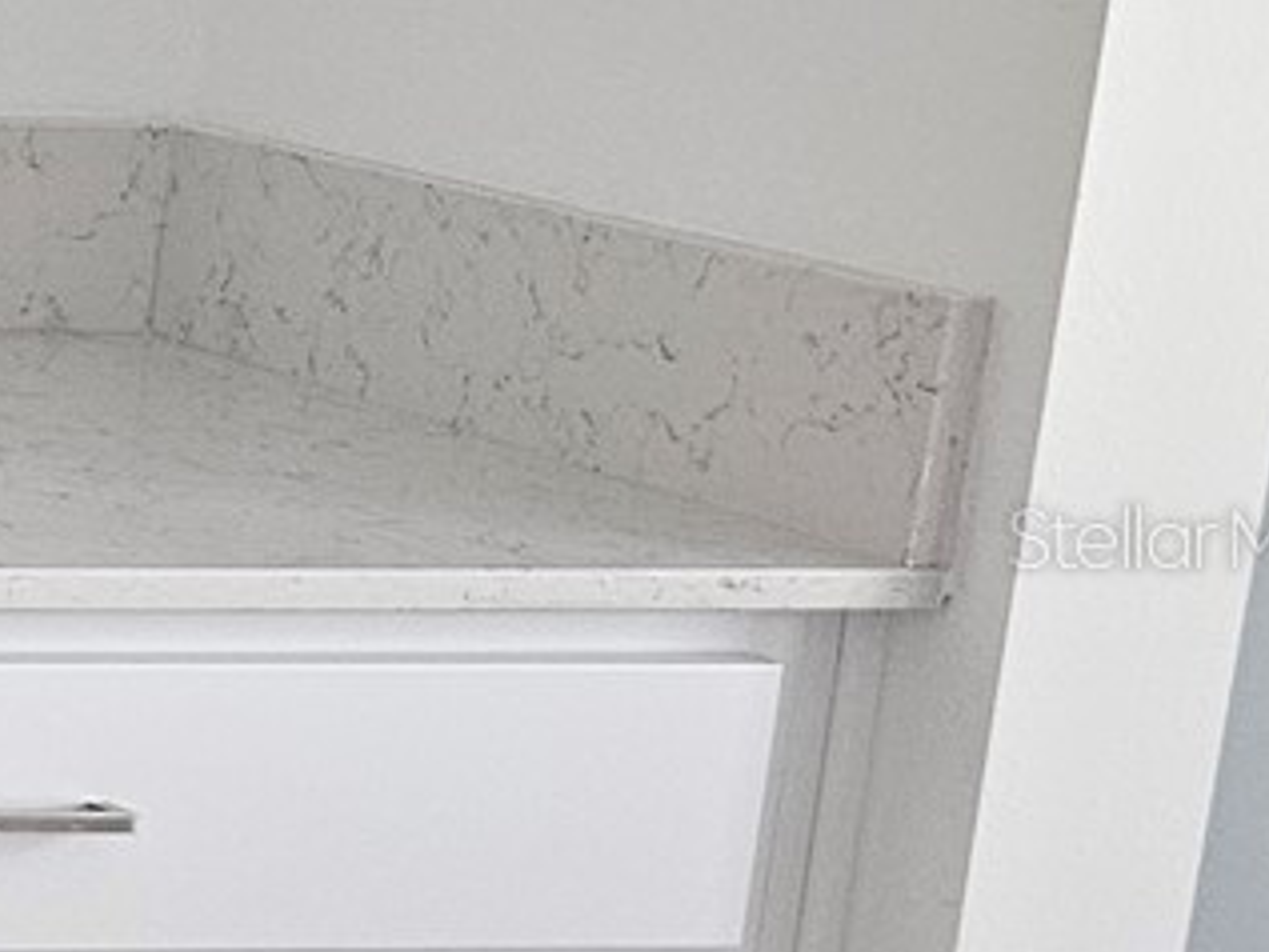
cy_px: 536
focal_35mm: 116
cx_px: -1817
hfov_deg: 12.8
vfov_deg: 12.8
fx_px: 4254
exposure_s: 1/170
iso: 250
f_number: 1.7
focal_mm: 6.3
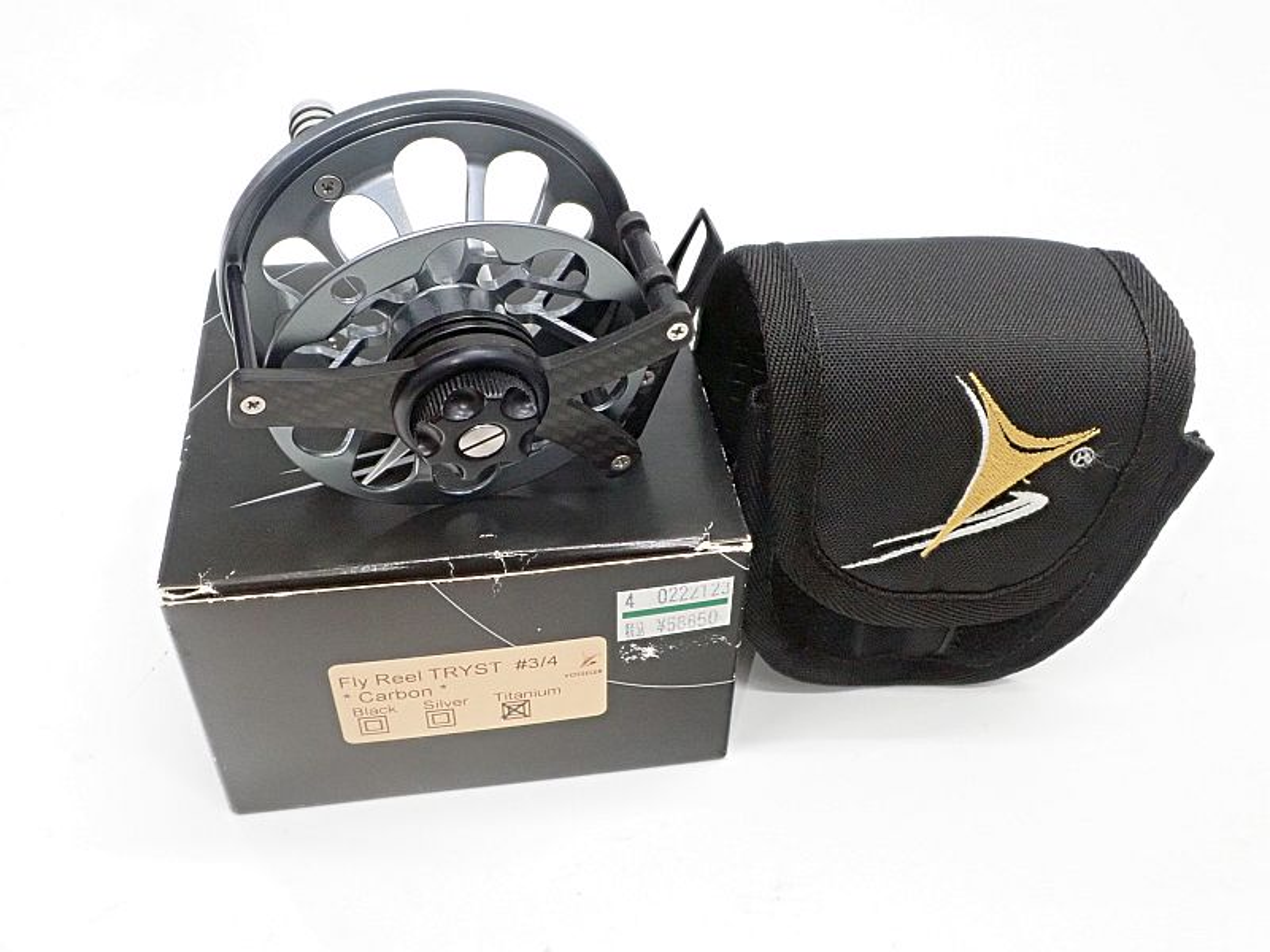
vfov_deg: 46.8
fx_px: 1101
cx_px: 635
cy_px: 476
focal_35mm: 30
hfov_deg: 60.0
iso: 800
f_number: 3.2
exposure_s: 1/30
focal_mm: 5.5
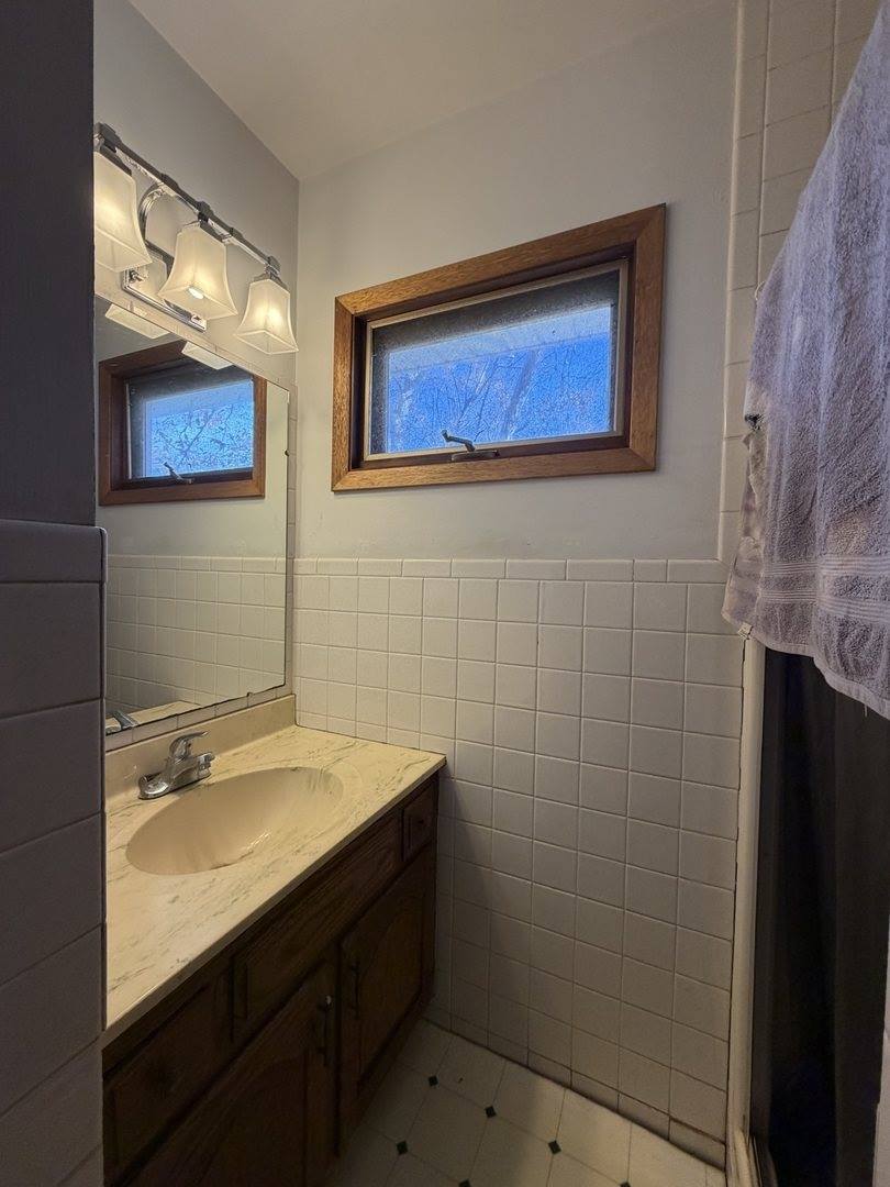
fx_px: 480
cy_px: 594
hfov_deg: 85.7
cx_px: 445
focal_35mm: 14
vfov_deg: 102.1
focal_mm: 2.22
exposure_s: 1/120
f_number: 2.2
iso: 320
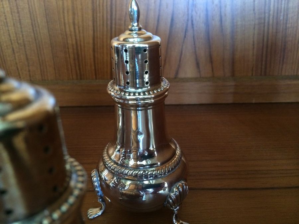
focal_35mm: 30
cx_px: 150
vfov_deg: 46.8
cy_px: 112
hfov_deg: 60.0
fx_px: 259
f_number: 2.2
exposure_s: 1/15
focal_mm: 4.12
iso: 320
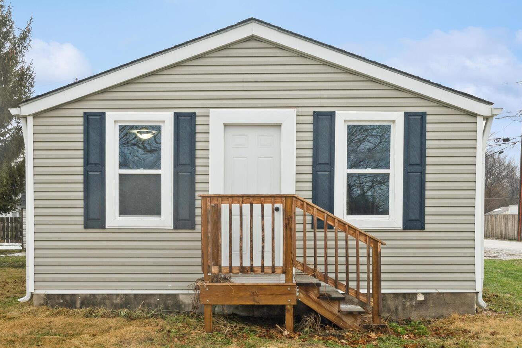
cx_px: 262
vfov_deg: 31.2
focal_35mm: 43
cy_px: 156
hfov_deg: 45.4
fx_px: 623
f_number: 9
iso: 400
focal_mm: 35
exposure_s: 1/80
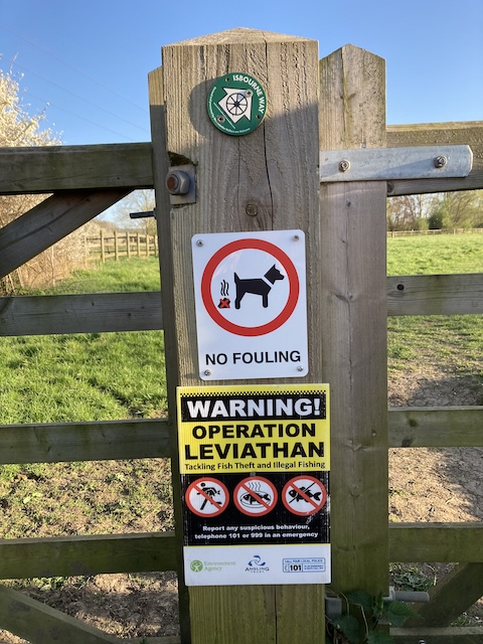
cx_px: 242
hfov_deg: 49.7
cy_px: 322
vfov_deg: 63.4
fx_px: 521
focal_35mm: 28
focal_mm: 3.99
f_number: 1.8
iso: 20
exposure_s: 1/345
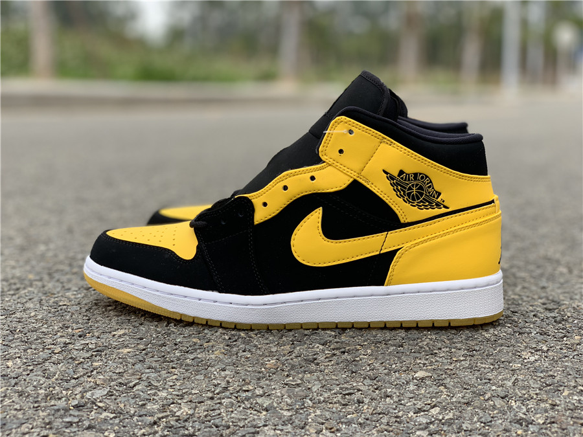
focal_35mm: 52
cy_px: 218
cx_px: 292
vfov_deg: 28.0
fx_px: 876
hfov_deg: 36.8
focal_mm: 6
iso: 16
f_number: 2.4
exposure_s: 1/154
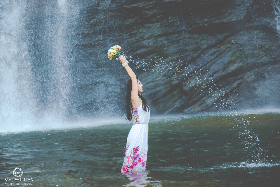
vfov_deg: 16.5
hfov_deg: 24.5
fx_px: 646
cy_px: 94
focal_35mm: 83
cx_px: 140
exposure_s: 1/500
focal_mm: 55
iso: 2000
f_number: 4
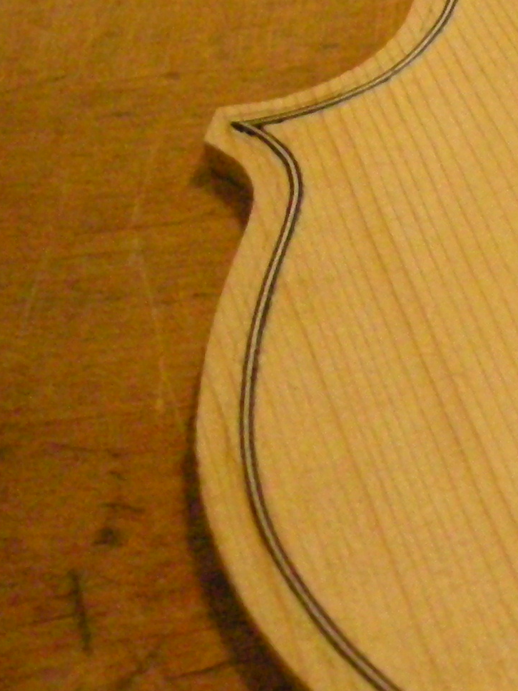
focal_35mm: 111
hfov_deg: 12.1
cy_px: 146
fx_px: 2216
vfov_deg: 17.6
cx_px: 961
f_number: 7.9
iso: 800
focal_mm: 5.8
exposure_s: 1/108
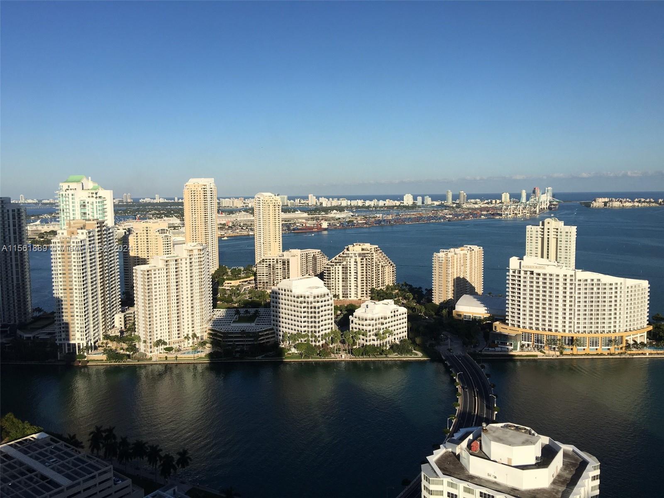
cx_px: 332
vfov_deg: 48.2
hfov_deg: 61.7
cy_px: 249
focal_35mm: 29
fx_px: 556
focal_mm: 4.15
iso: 25
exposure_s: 1/2404
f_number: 2.2
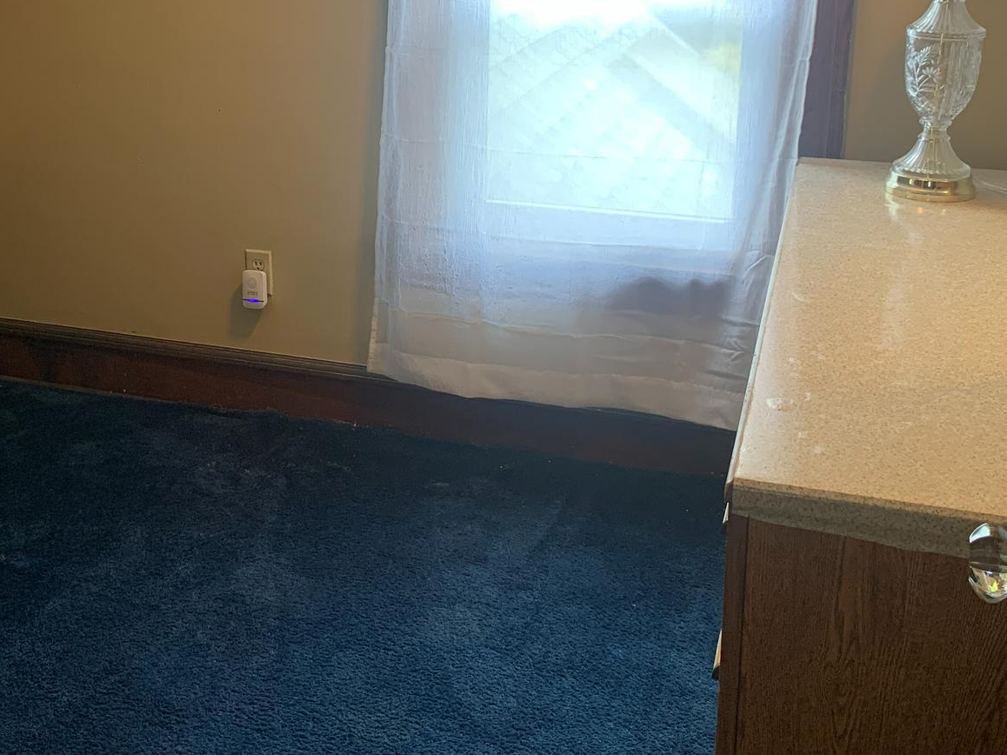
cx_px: 304
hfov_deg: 40.5
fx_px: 1338
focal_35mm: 46
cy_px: 144
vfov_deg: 30.7
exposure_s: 1/60
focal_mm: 4.25
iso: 80
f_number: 1.8
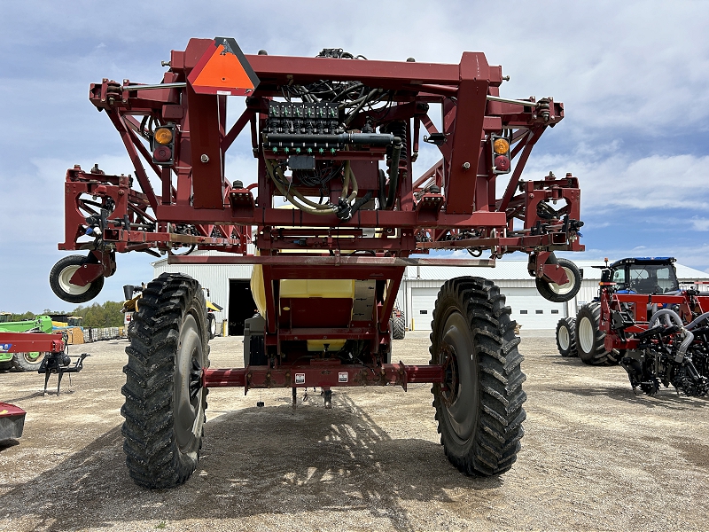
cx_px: 354
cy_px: 266
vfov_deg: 53.1
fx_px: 533
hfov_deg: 67.3
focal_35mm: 26
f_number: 1.5
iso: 50
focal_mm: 5.7
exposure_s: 1/4630
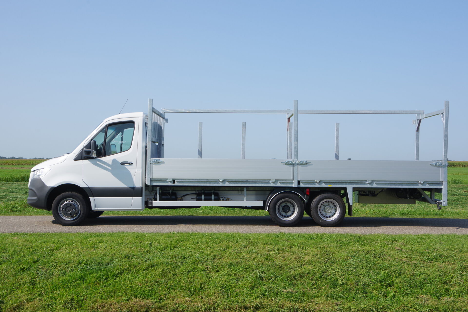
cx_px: 234
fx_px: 598
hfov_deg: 42.7
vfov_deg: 29.2
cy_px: 156
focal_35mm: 46
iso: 200
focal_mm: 31
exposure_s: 1/125
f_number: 13
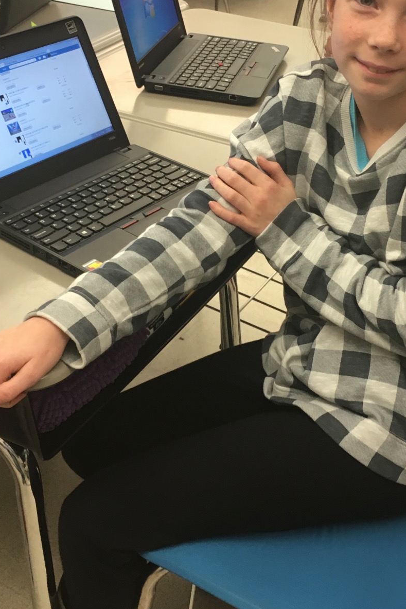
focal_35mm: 51
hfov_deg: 26.5
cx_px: 236
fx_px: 862
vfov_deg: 38.7
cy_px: 243
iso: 80
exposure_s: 1/30
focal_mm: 4.15
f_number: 2.2
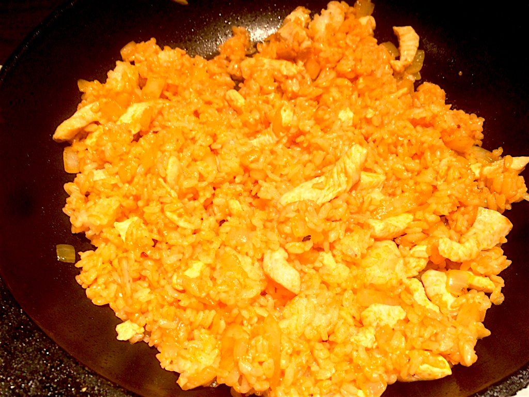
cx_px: 264
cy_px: 198
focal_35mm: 29
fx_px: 443
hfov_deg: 61.7
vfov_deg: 48.2
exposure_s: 1/33
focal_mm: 4.15
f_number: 2.2
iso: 64
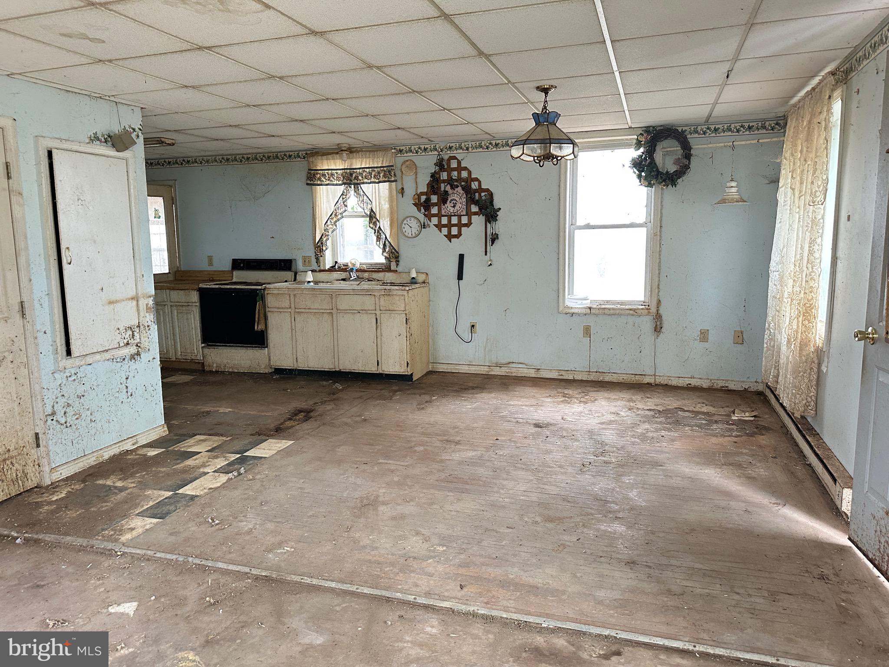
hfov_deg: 71.6
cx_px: 444
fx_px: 616
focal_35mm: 24
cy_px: 334
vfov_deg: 56.8
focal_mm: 6.86
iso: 400
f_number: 1.78
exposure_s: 1/60
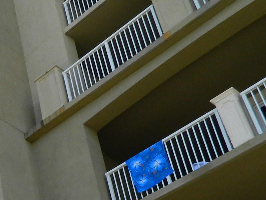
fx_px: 630
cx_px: -159
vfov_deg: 17.2
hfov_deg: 19.8
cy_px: 237
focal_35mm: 82
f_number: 3.1
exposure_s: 1/800
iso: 80
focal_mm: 4.5
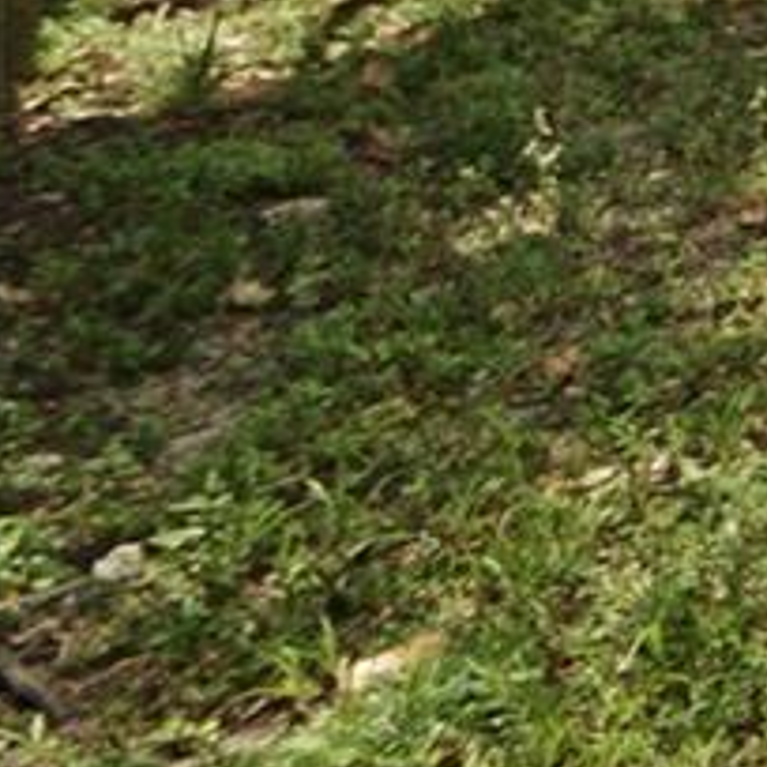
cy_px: -767
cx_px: 2906
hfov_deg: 8.7
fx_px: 2507
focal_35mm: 100
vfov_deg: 14.5
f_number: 8
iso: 100
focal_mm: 10
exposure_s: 1/200
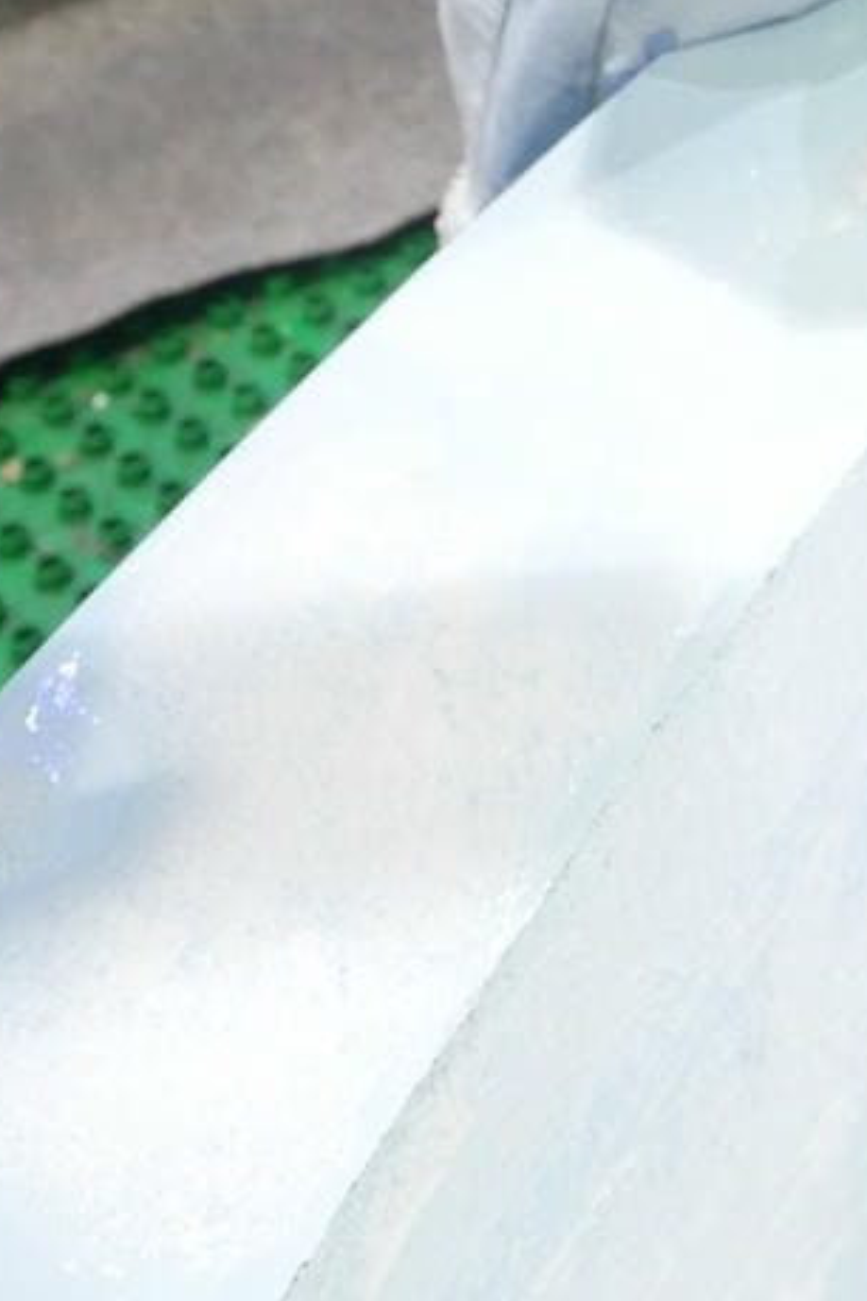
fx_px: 3143
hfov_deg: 14.7
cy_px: -918
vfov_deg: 18.9
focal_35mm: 87
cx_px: 1250
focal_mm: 12
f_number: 3.5
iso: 1250
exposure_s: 1/60
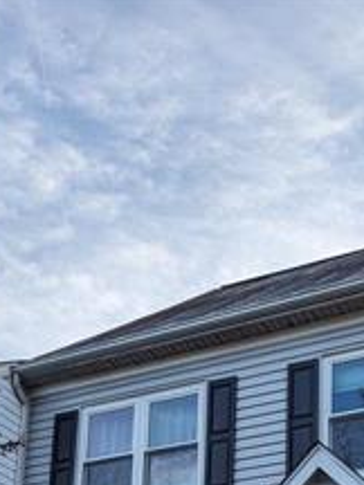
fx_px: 841
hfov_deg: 24.3
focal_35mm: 60
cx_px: 247
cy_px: 597
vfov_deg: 27.8
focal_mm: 6.81
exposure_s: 1/563
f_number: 1.85
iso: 44
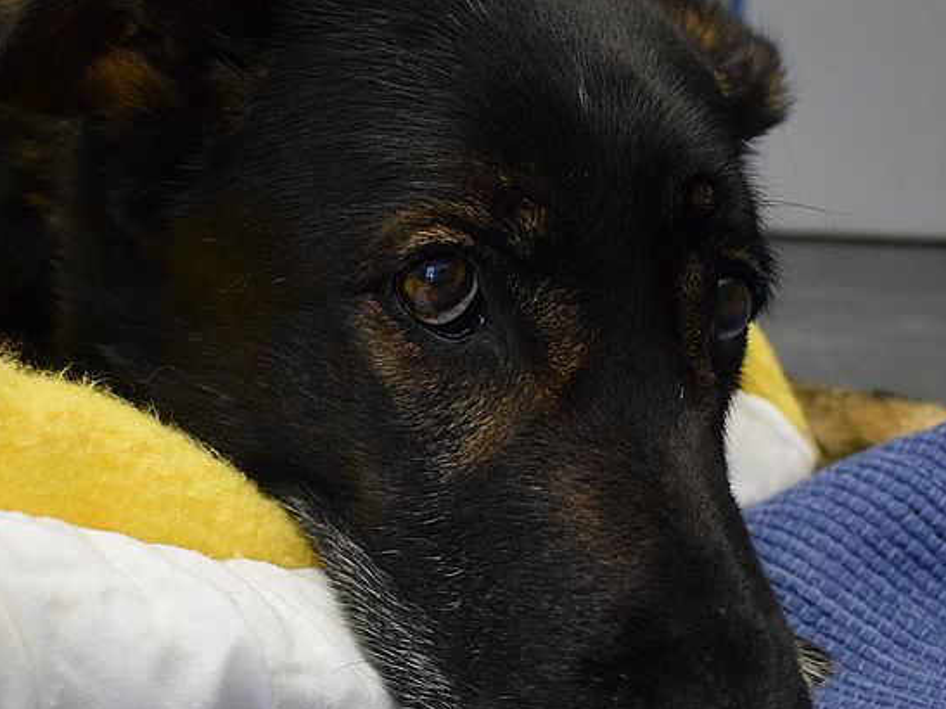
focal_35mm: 54
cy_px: 490
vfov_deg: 26.8
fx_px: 1475
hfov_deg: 35.5
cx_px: 465
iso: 3200
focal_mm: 20
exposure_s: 1/160
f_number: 3.5
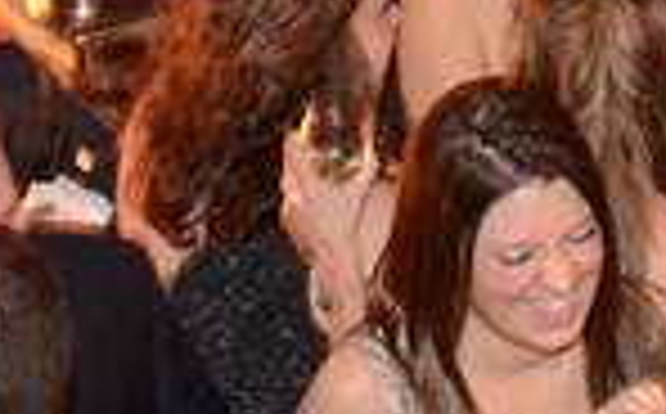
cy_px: 477
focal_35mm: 261
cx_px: 958
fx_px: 4730
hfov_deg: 7.9
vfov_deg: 5.0
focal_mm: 46
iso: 2500
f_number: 2.8
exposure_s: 1/15
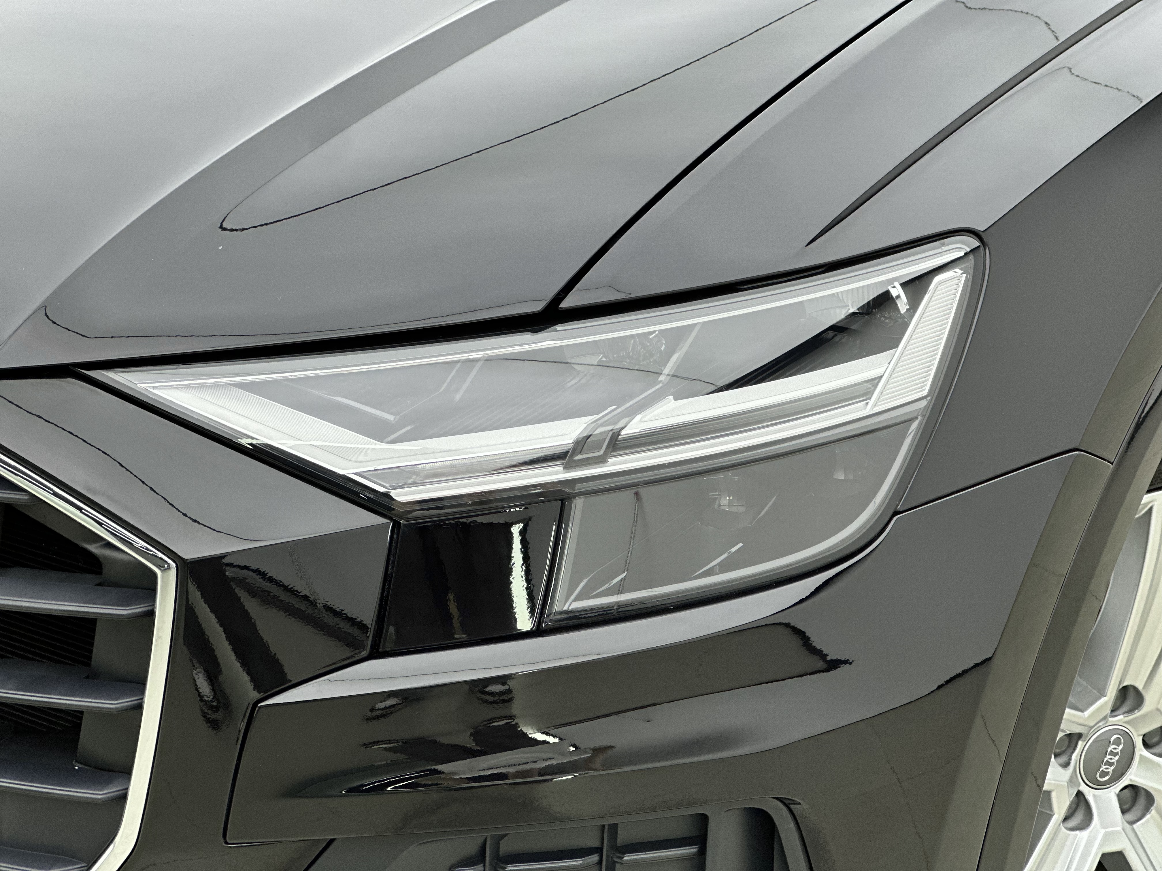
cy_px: 436
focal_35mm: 77
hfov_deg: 25.3
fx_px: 2585
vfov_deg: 19.1
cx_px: 581
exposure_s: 1/100
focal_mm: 9
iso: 100
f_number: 2.8
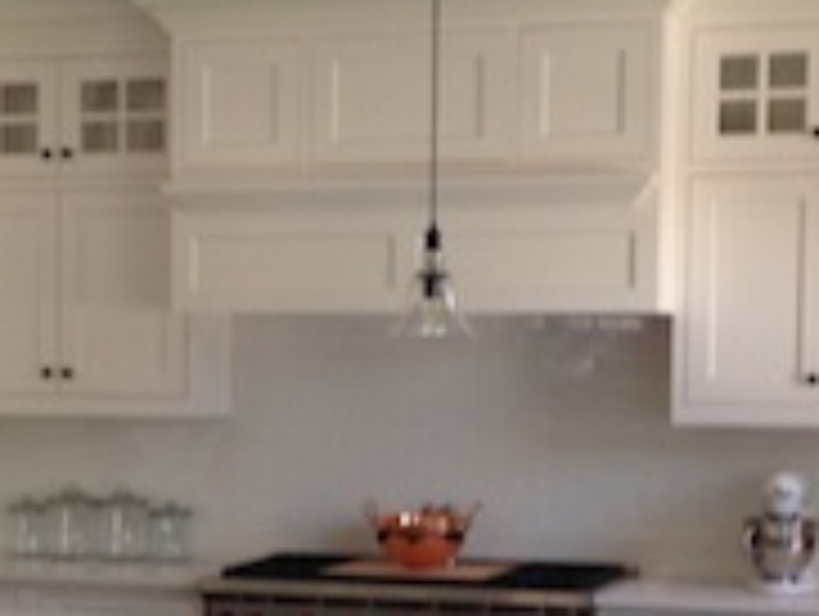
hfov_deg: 16.8
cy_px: 481
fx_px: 2748
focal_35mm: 116
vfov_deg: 12.8
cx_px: 184
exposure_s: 1/20
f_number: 2.4
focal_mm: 4.12
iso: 50
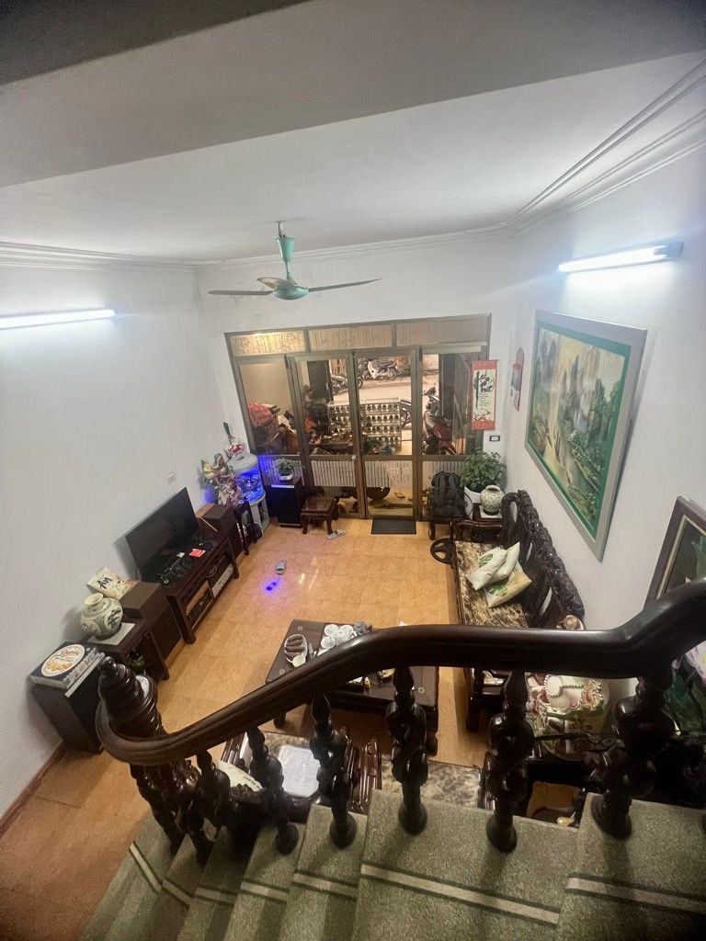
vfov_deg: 106.2
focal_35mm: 13
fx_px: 354
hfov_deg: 89.9
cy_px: 470
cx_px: 353
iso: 500
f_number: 1.8
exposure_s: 1/50
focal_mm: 1.57
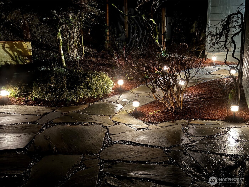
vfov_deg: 30.3
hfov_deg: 39.7
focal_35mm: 48
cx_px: 124
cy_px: 94
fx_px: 345
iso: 640
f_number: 1.78
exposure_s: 1/2
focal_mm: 6.76
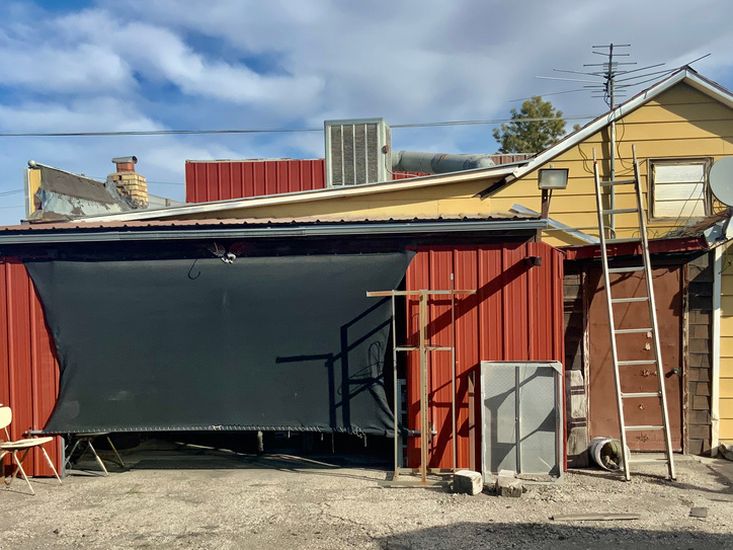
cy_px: 315
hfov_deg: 45.7
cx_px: 395
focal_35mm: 41
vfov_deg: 35.1
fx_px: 868
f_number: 1.8
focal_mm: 3
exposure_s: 1/2227
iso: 16
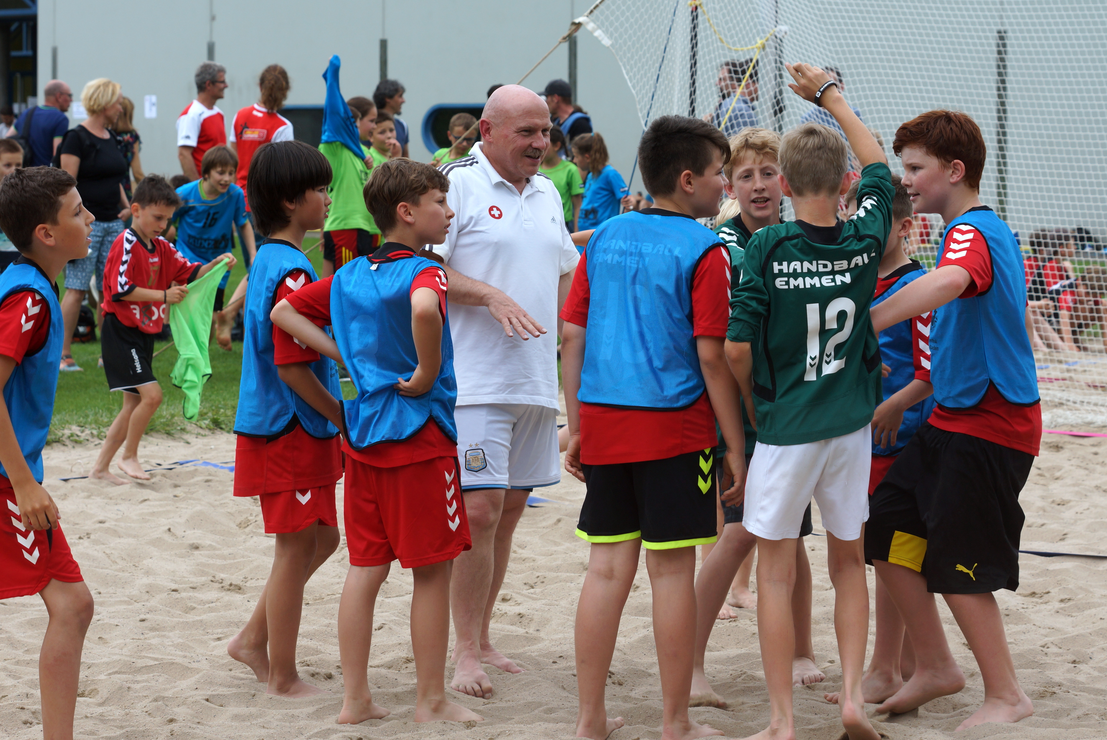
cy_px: 370
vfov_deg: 13.1
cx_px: 554
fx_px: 3230
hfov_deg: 19.4
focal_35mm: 105
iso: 100
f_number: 5.6
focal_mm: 70
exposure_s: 1/320
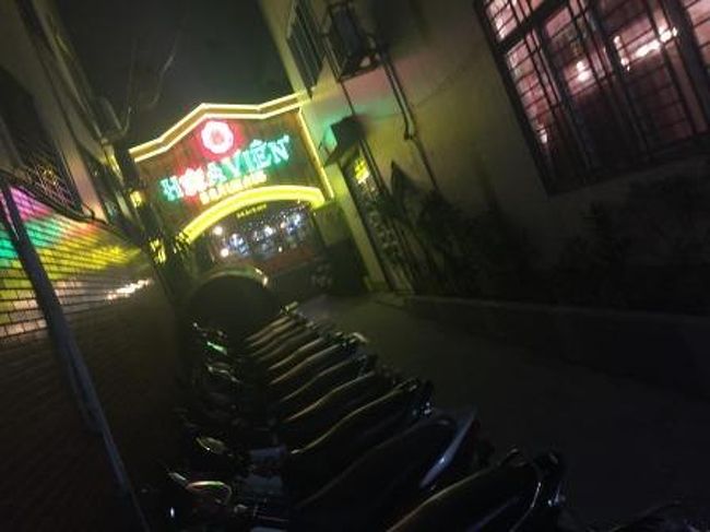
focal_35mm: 29
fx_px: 595
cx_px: 355
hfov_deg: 61.7
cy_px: 266
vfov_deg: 48.2
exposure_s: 1/17
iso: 250
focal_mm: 4.15
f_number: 2.2
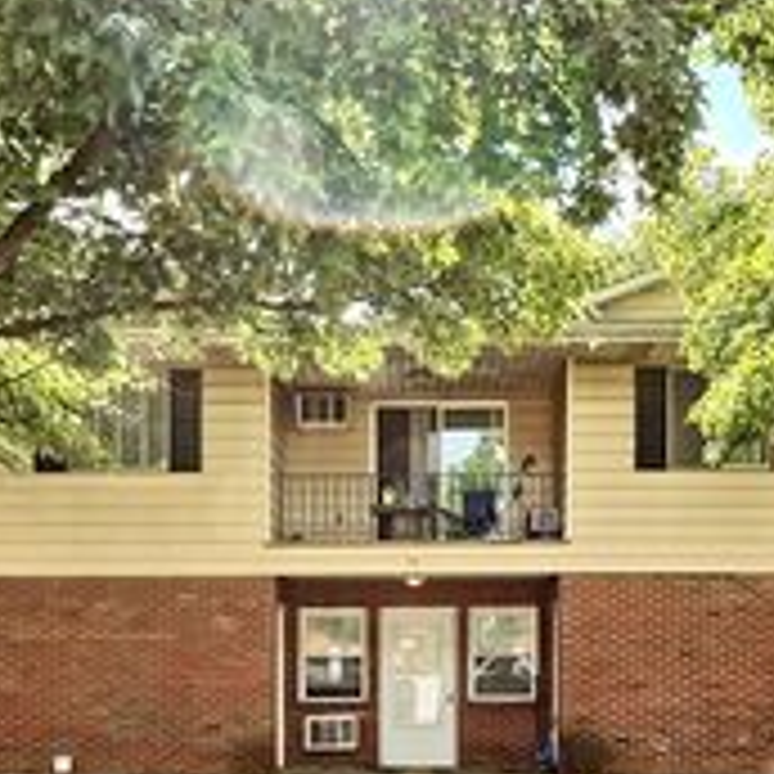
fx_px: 936
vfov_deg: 41.7
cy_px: 680
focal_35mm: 37
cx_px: 441
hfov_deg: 44.8
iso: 100
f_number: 8
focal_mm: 10
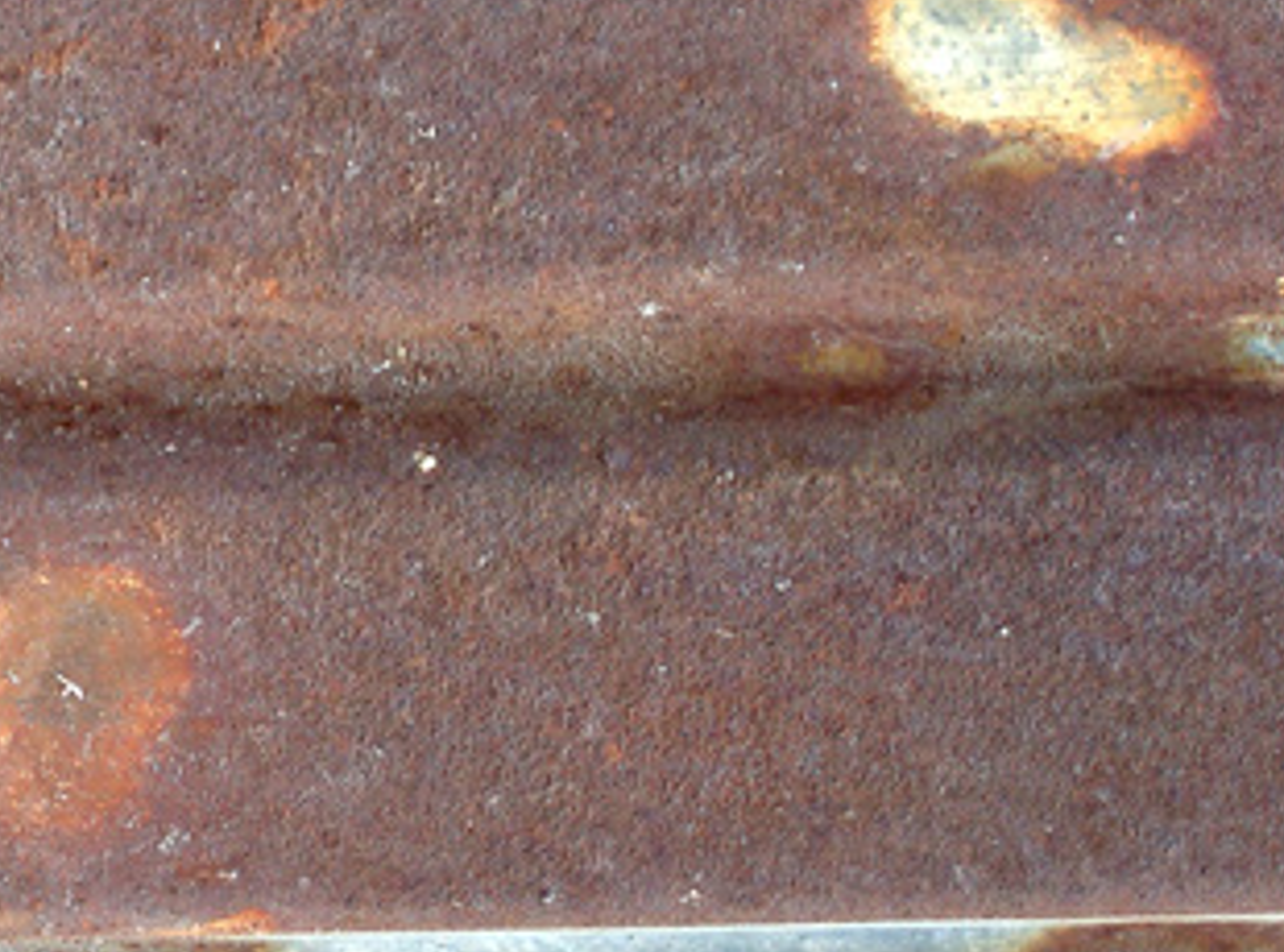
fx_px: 7353
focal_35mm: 199
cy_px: 424
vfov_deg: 7.4
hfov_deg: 9.9
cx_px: 228
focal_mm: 22.8
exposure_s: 1/100
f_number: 4.8
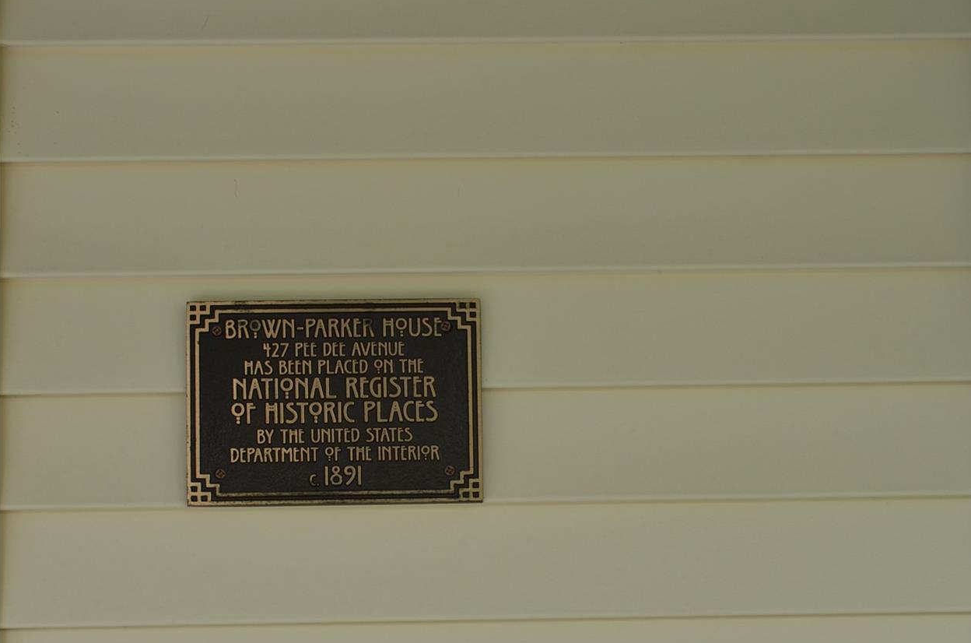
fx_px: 1722
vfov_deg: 21.0
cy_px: 469
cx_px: 446
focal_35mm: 64
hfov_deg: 31.5
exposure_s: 1/160
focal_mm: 26
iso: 200
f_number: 6.3
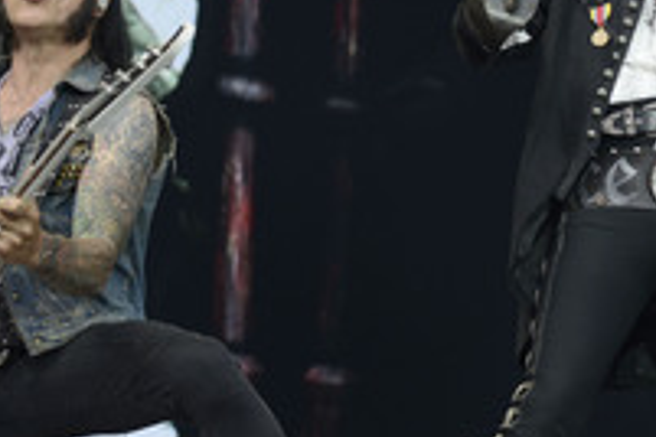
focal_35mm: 184
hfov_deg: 11.1
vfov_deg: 7.4
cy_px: 49
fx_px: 3353
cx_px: 514
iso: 320
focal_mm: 82
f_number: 5
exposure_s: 1/800
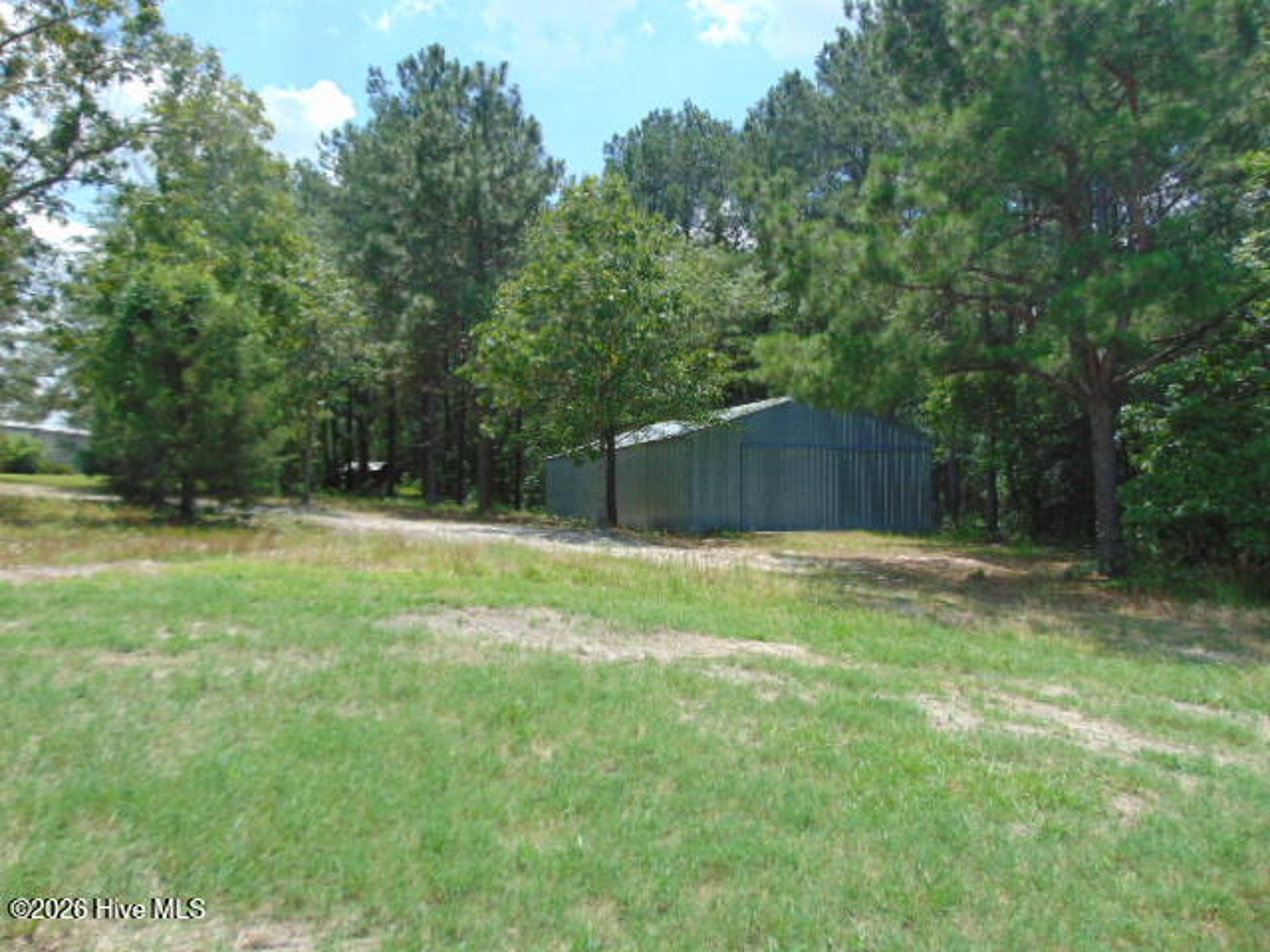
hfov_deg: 69.4
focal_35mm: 25
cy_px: 476
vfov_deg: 54.9
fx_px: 917
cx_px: 635
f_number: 3
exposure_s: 1/800
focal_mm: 4.5
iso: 80
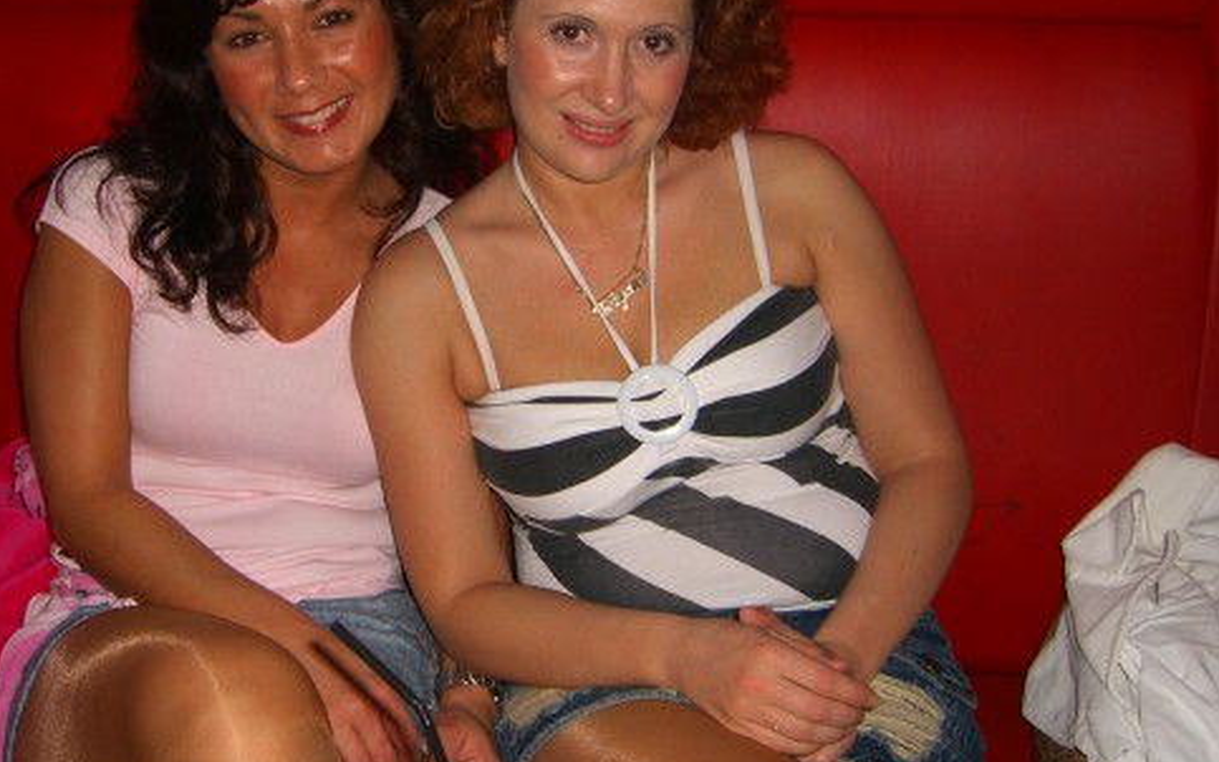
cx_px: 464
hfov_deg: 40.0
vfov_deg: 25.8
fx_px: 1661
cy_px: 351
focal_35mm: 50
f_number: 2.8
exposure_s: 1/60
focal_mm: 7.9
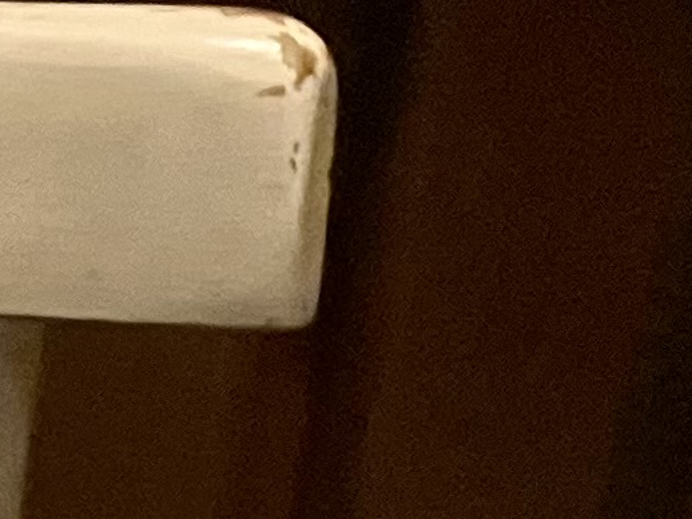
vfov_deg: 6.6
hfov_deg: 8.4
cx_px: -887
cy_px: 1130
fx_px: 4356
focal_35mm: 218
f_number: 1.8
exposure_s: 1/25
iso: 500
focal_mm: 3.99
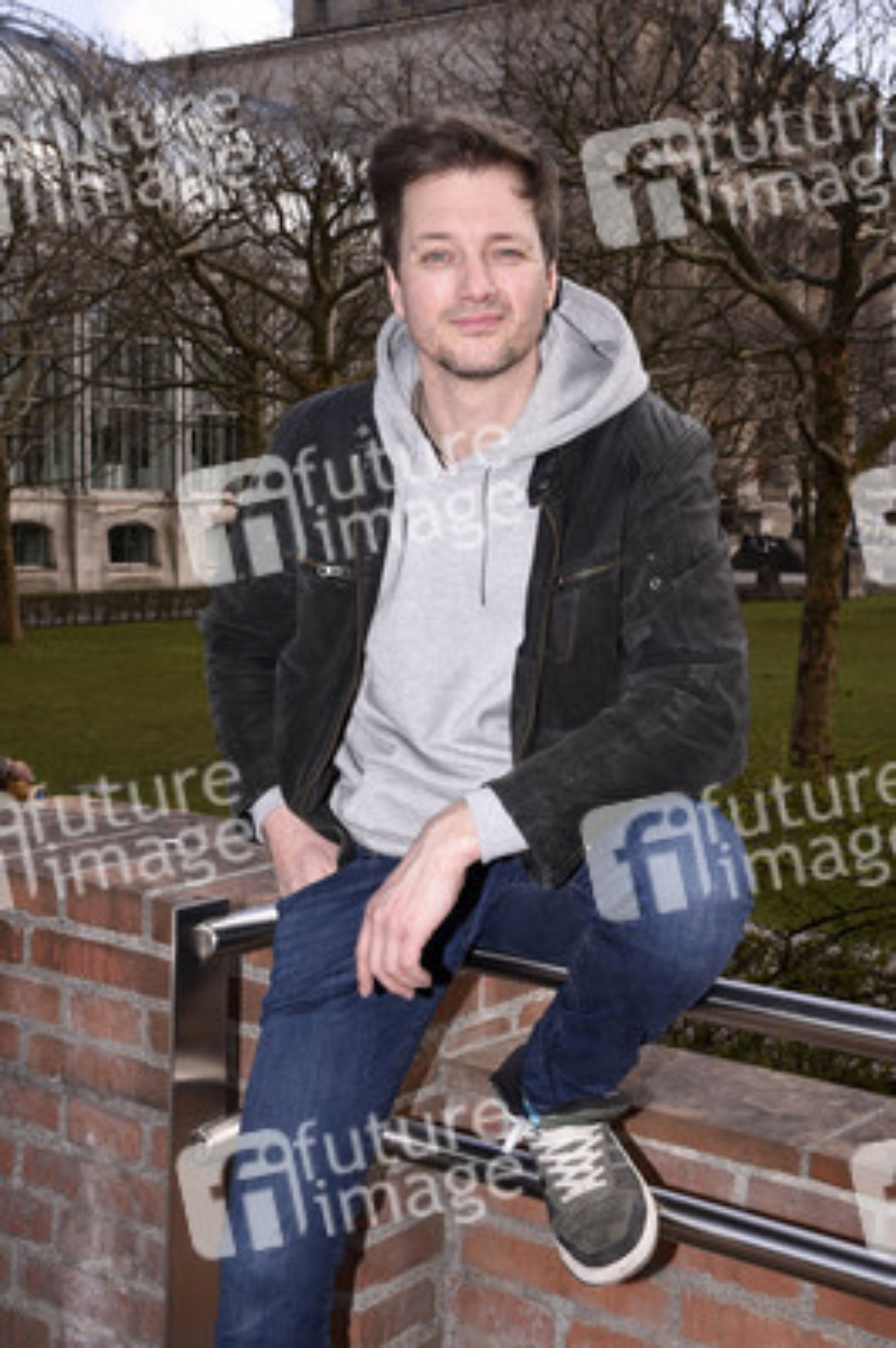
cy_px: 674
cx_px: 448
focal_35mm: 48
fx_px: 1795
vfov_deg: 41.1
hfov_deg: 28.0
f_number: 11
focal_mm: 48
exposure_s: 1/160
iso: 400
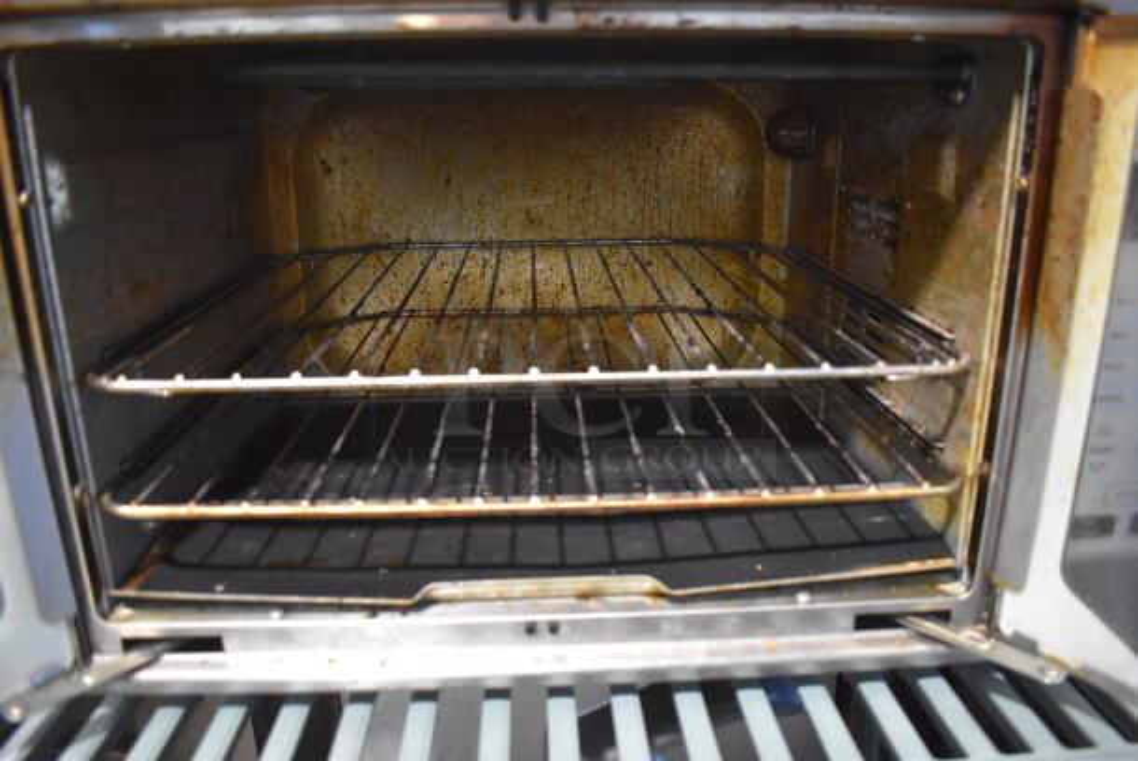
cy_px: 380
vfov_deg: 48.0
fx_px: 854
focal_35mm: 27
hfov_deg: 67.3
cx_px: 569
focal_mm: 18
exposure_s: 1/30
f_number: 3.5
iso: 2500
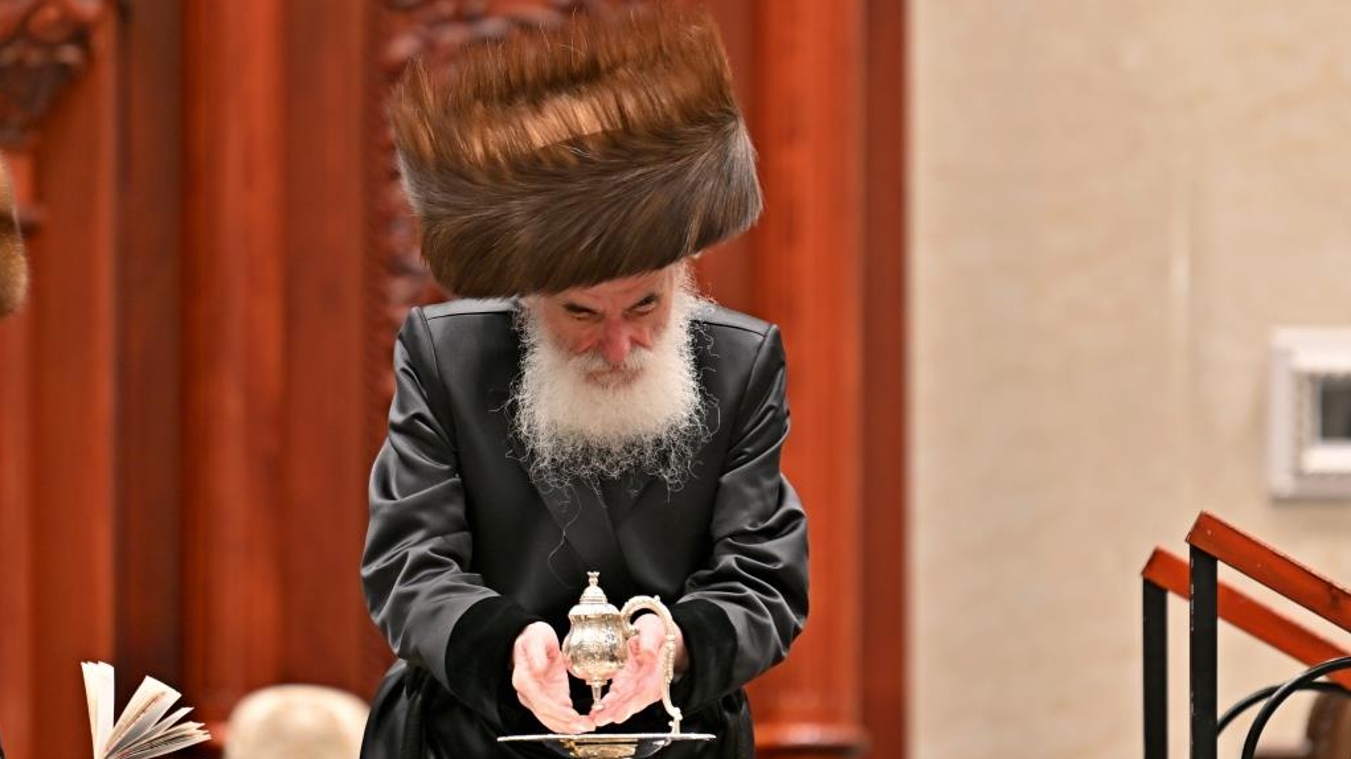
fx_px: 11283
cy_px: 389
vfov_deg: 3.9
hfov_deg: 6.9
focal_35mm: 315
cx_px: 675
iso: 200
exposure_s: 1/160
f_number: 2.8
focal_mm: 200
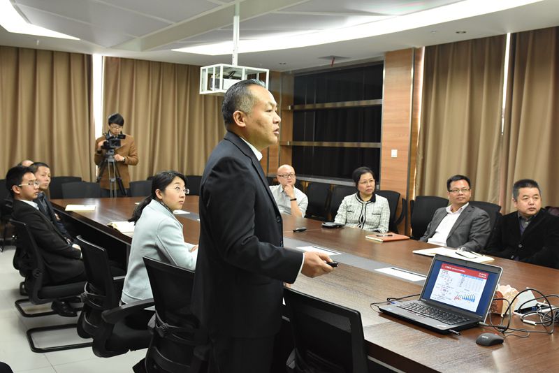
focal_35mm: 36
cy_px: 186
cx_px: 280
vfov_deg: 36.9
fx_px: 559
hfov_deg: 53.1
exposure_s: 1/40
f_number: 4
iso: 2500
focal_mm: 24
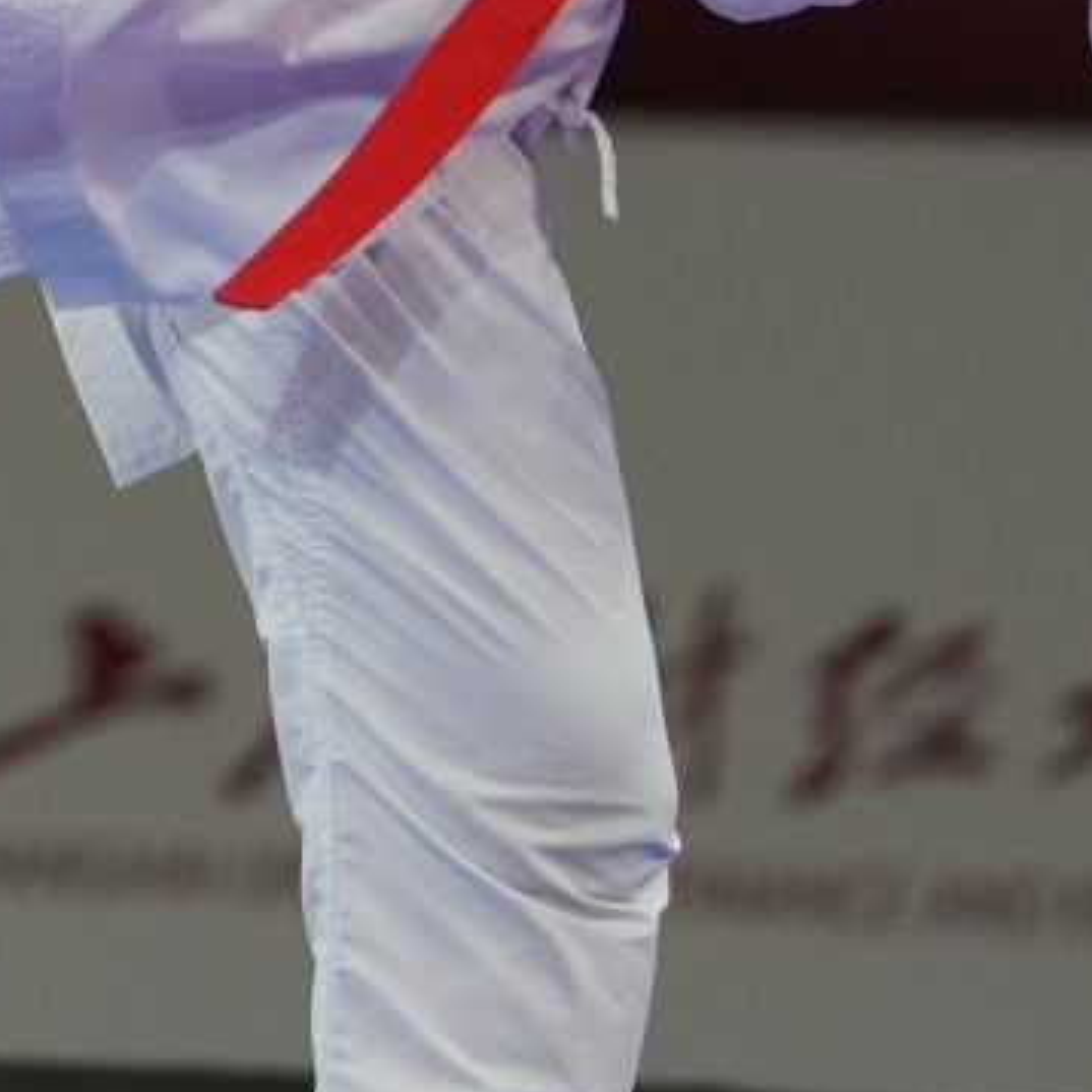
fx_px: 30515
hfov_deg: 2.0
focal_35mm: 855
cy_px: -577
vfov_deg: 2.0
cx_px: -515
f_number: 2.8
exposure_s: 1/1000
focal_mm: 200
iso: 1600
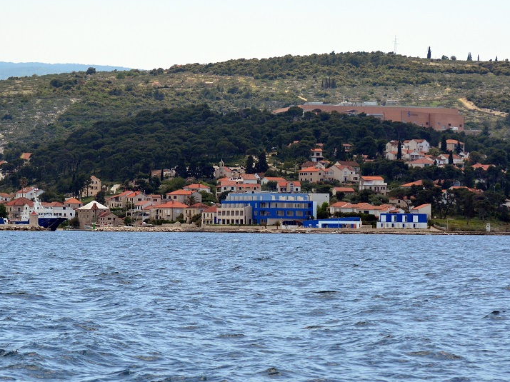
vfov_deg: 10.5
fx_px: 2077
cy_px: 174
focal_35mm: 141
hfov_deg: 14.0
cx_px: 287
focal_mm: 70
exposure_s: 1/5000
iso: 800
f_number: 5
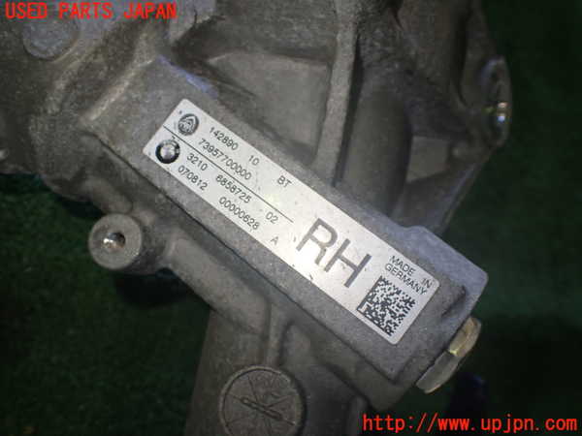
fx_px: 504
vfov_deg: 46.8
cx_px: 291
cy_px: 218
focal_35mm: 30
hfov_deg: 60.0
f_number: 2.3
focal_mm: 5.4
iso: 250
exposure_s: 1/125
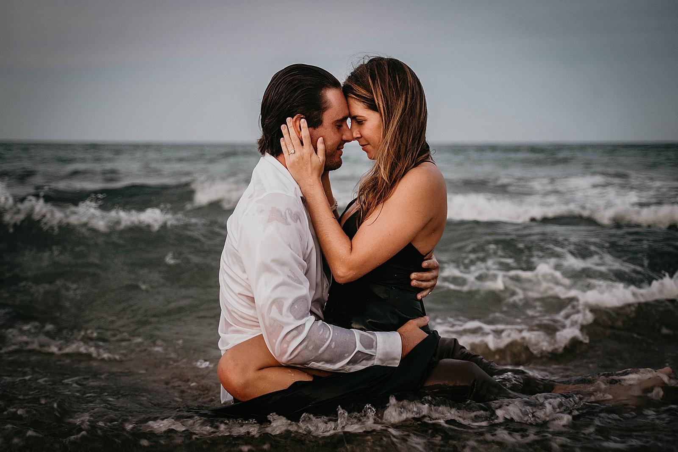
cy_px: 226
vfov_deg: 25.5
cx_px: 339
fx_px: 998
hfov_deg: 37.5
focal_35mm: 53
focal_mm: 53
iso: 1250
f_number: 2.8
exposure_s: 1/100
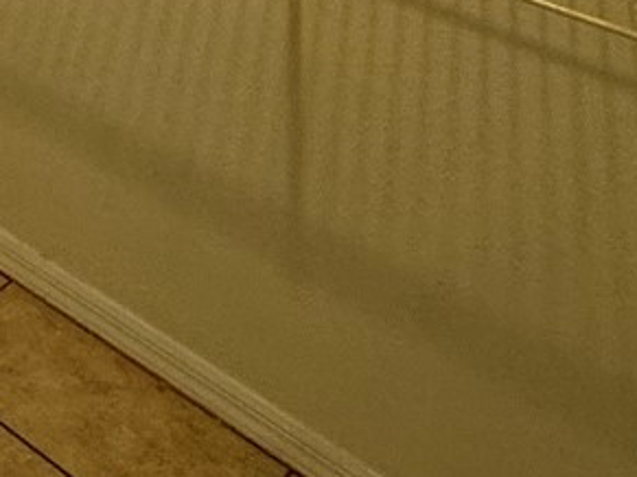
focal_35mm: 77
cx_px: -438
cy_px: -396
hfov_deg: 20.0
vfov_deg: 16.0
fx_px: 1416
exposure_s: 1/60
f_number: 2.2
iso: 200
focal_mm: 2.22
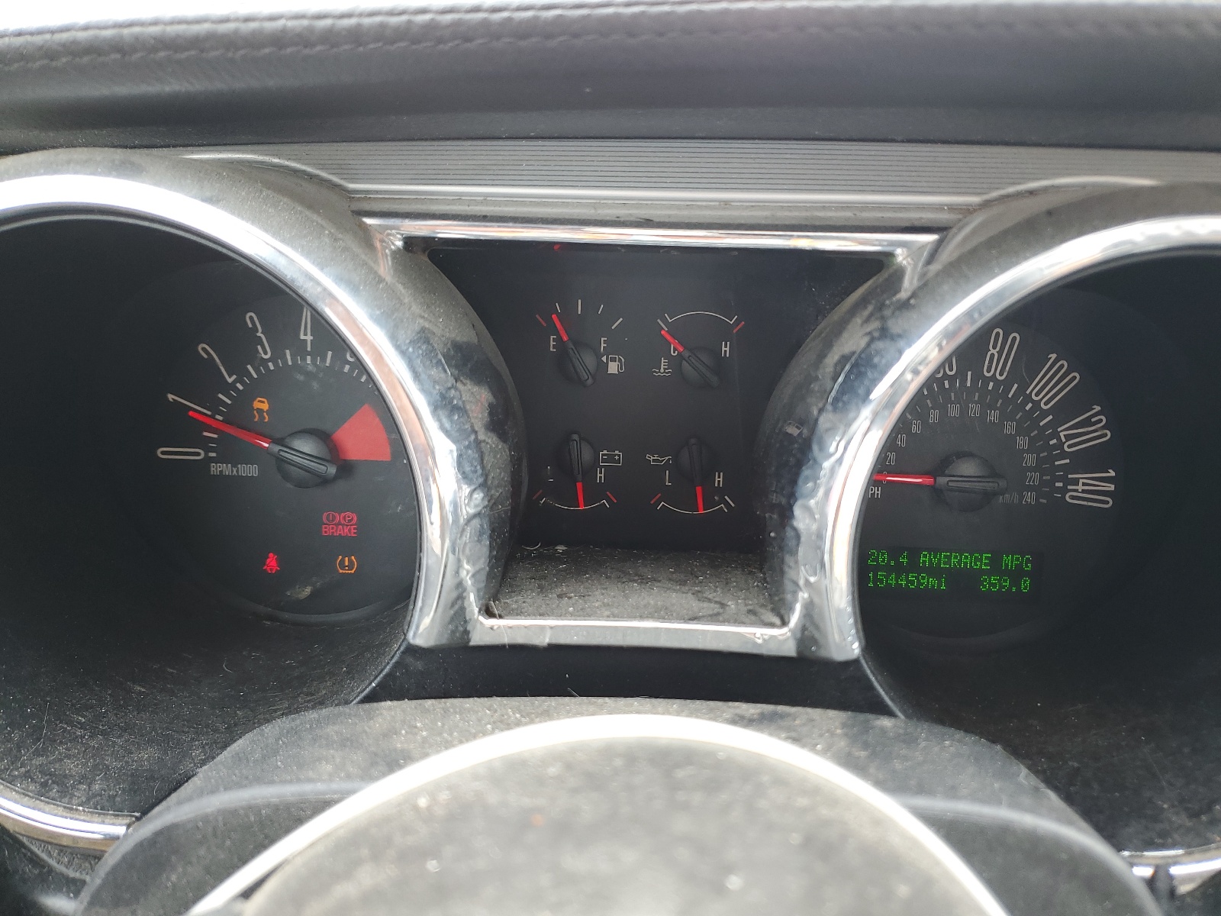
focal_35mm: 26
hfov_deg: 67.3
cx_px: 610
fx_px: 917
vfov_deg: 53.1
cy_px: 458
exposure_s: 1/100
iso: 55
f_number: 1.5
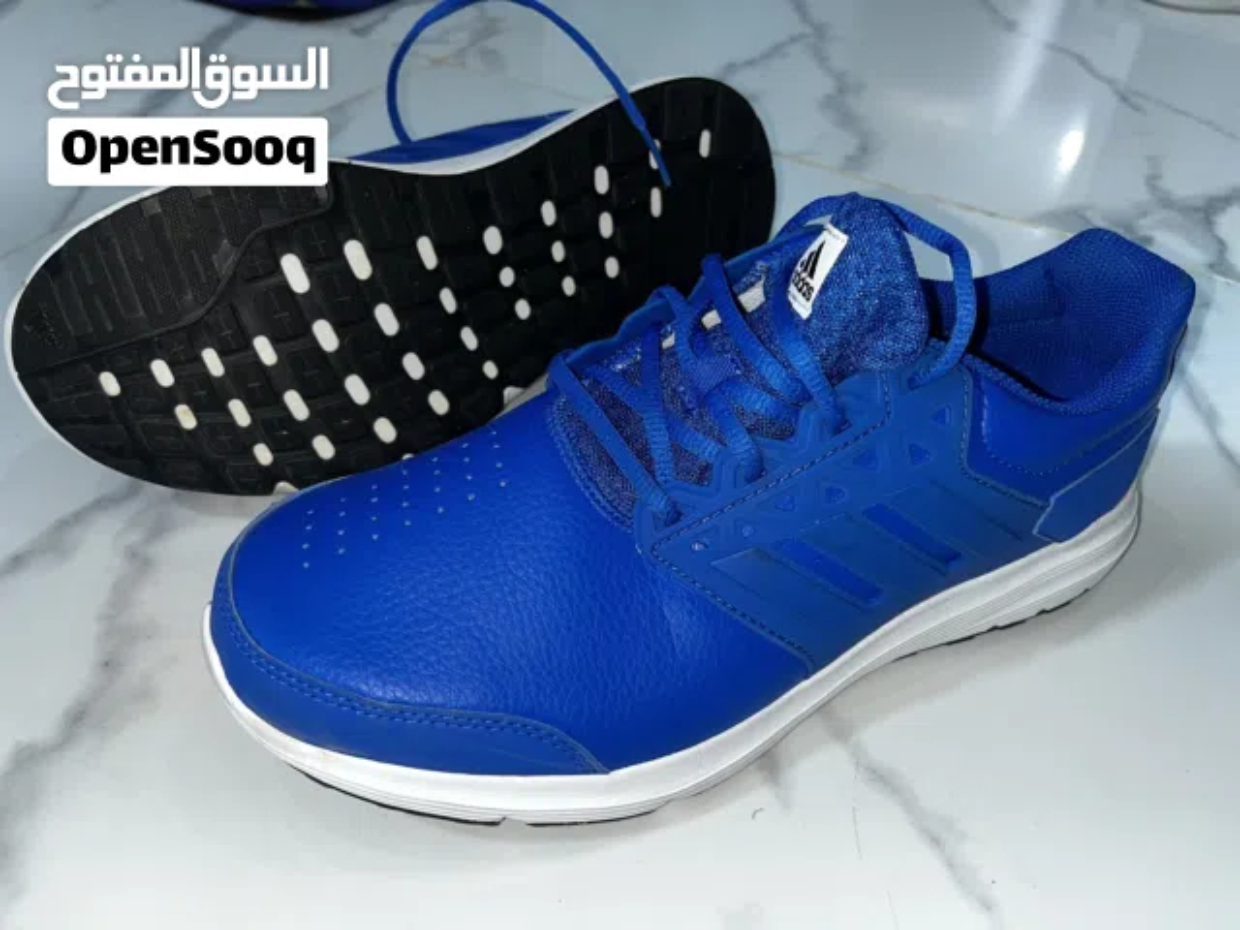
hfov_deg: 67.3
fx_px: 931
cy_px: 465
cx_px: 620
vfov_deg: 53.1
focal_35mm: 26
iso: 50
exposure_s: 1/50
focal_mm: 5.1
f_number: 1.6
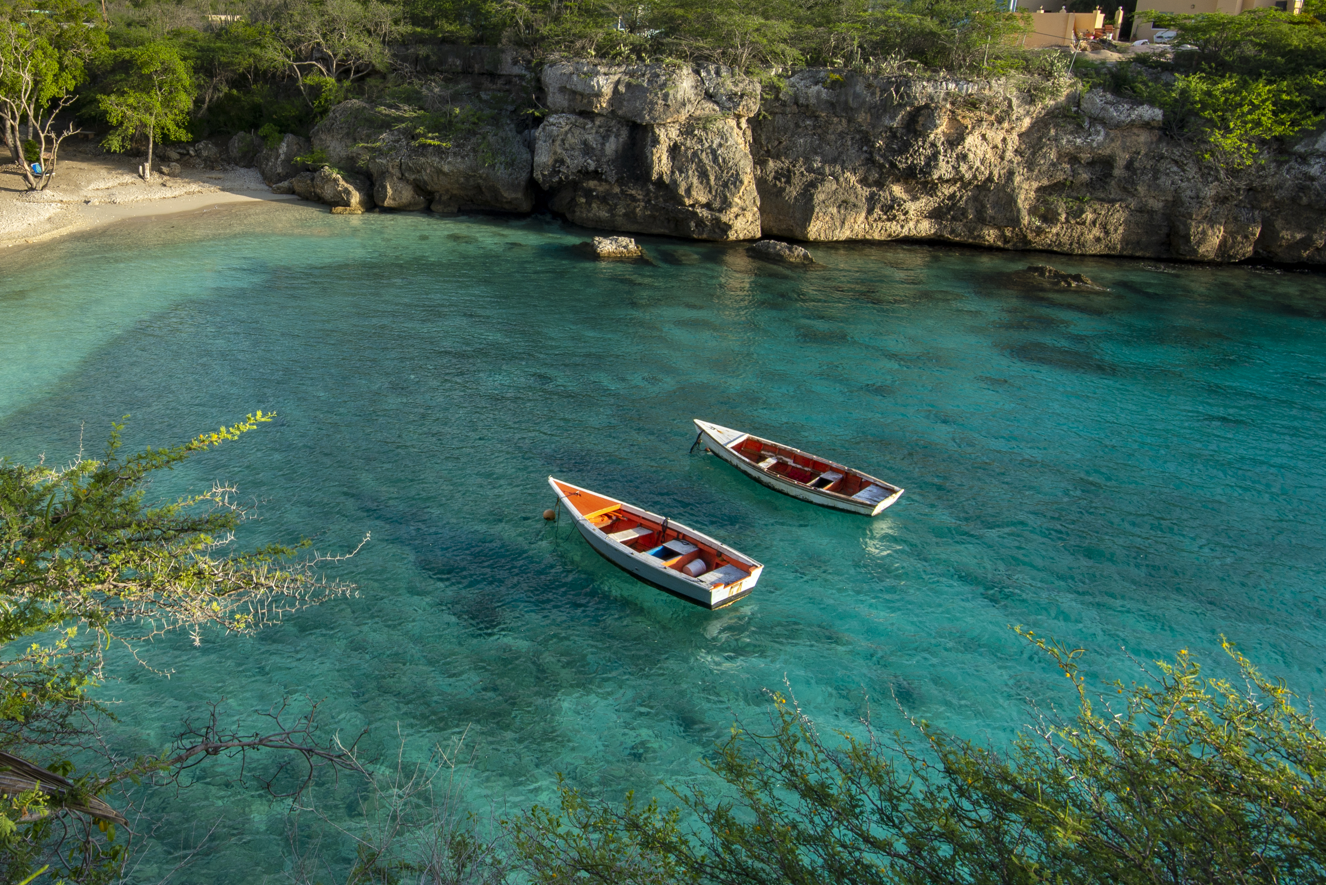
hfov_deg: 65.4
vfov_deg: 49.1
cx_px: 343
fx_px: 958
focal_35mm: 26
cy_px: 331
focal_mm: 16
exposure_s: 1/100
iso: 200
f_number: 11
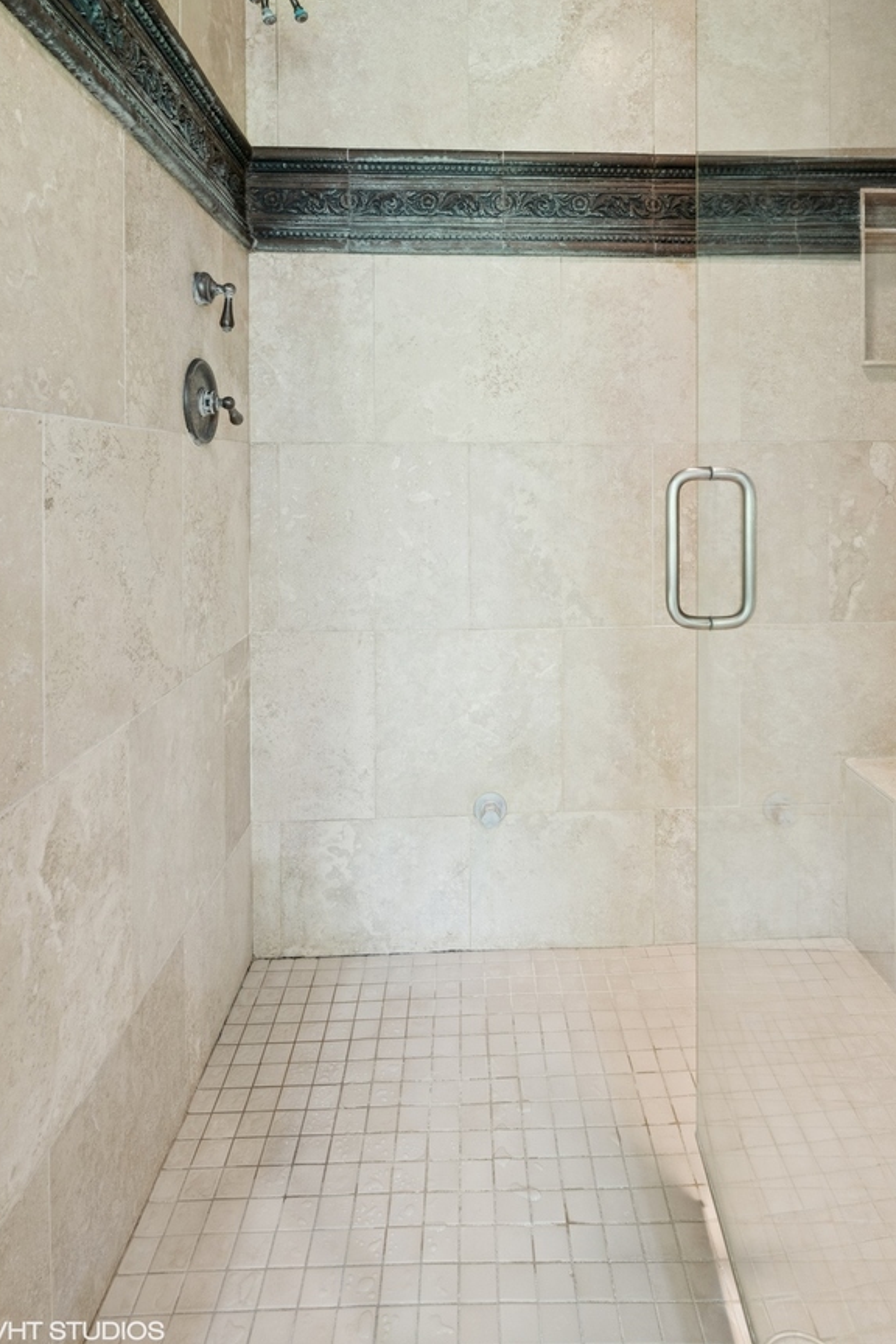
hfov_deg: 61.7
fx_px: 747
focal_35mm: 20
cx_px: 512
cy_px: 510
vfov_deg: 82.5
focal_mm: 16
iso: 200
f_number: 9.5
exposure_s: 1/2
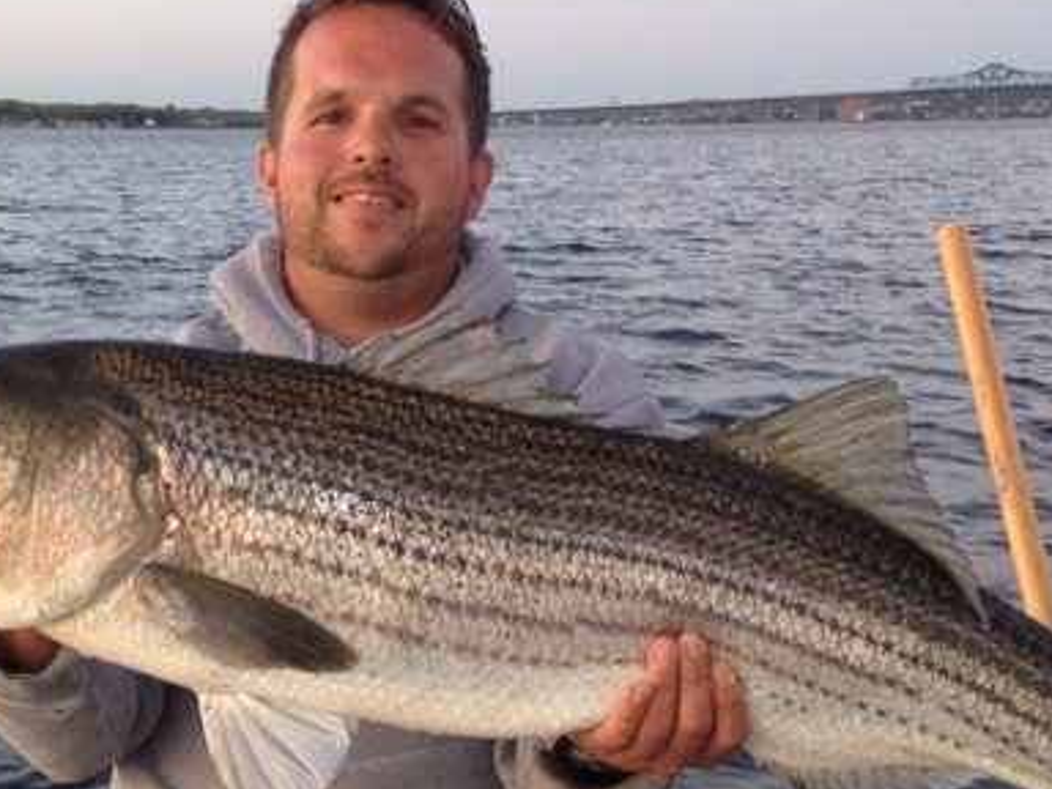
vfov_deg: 20.1
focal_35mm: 73
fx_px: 2219
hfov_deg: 26.6
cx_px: 403
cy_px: 523
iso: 64
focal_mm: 4.28
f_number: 2.4
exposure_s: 1/24
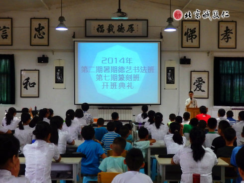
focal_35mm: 49
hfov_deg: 38.9
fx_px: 345
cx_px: 122
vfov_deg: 29.7
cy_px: 92
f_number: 4
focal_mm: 8.9
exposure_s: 1/80
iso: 640
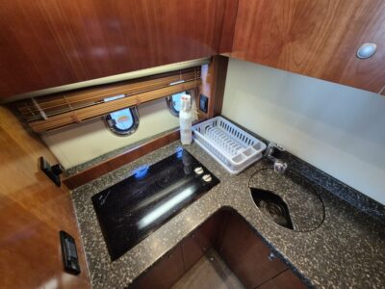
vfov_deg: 89.9
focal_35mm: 13
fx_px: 145
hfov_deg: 106.2
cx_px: 192
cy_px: 144
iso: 500
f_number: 2.2
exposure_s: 1/50
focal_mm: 2.2
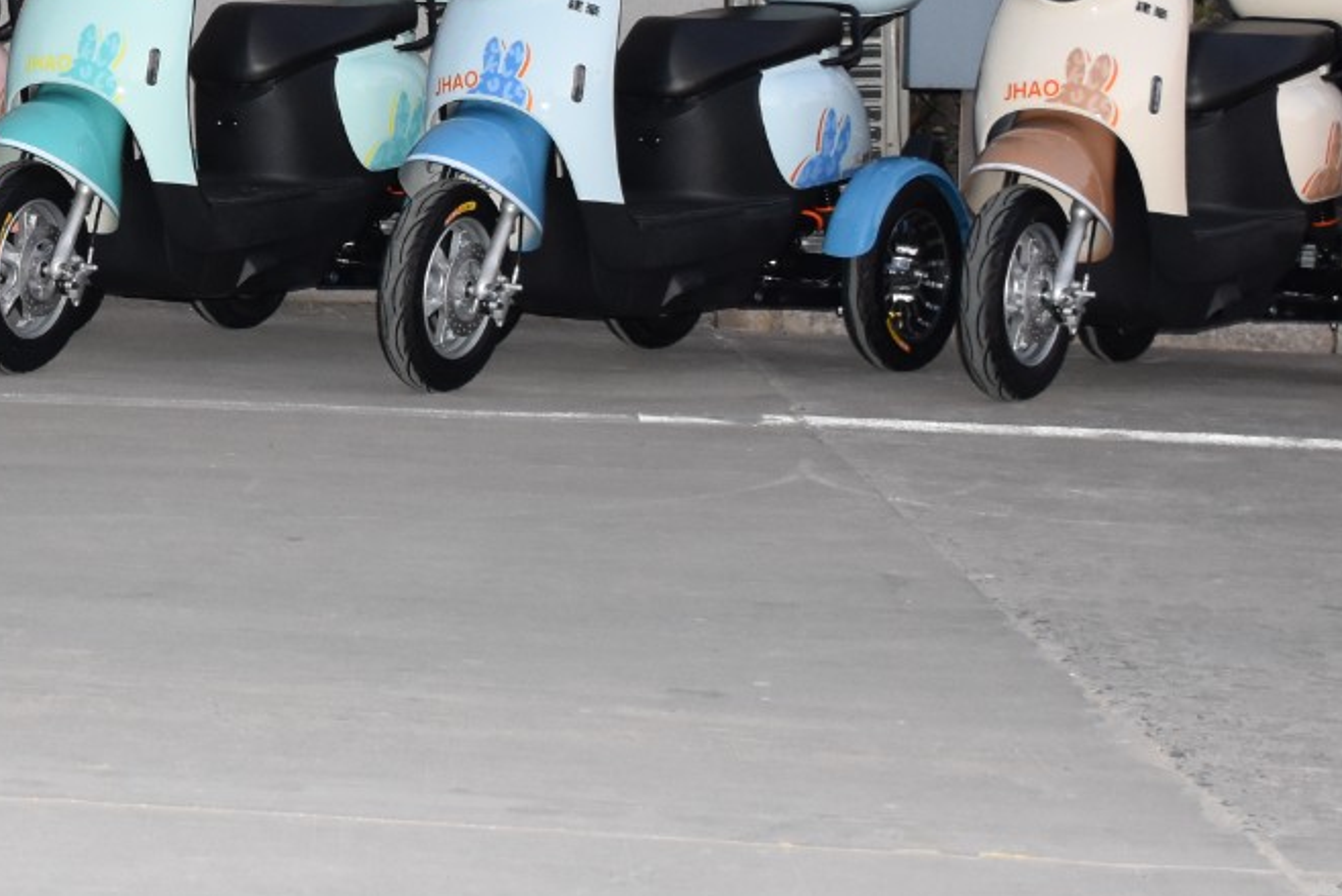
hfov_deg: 18.6
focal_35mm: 105
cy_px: -55
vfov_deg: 12.8
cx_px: -190
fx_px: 3915
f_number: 4.5
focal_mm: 24
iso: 800
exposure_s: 1/80
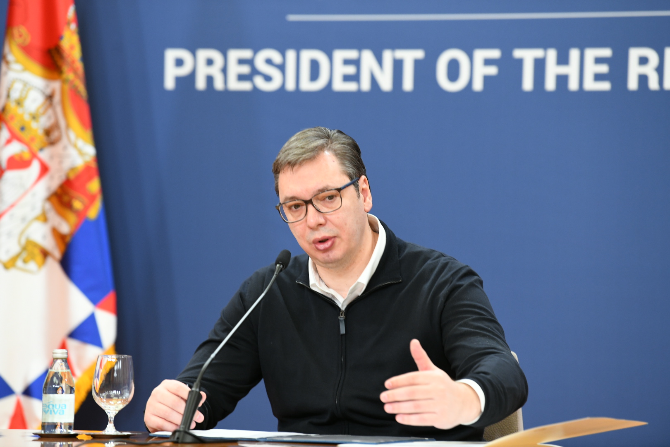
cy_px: 224
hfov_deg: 10.3
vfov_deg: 6.9
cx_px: 335
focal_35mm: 200
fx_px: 3722
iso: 1600
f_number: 4
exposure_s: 1/125
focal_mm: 200
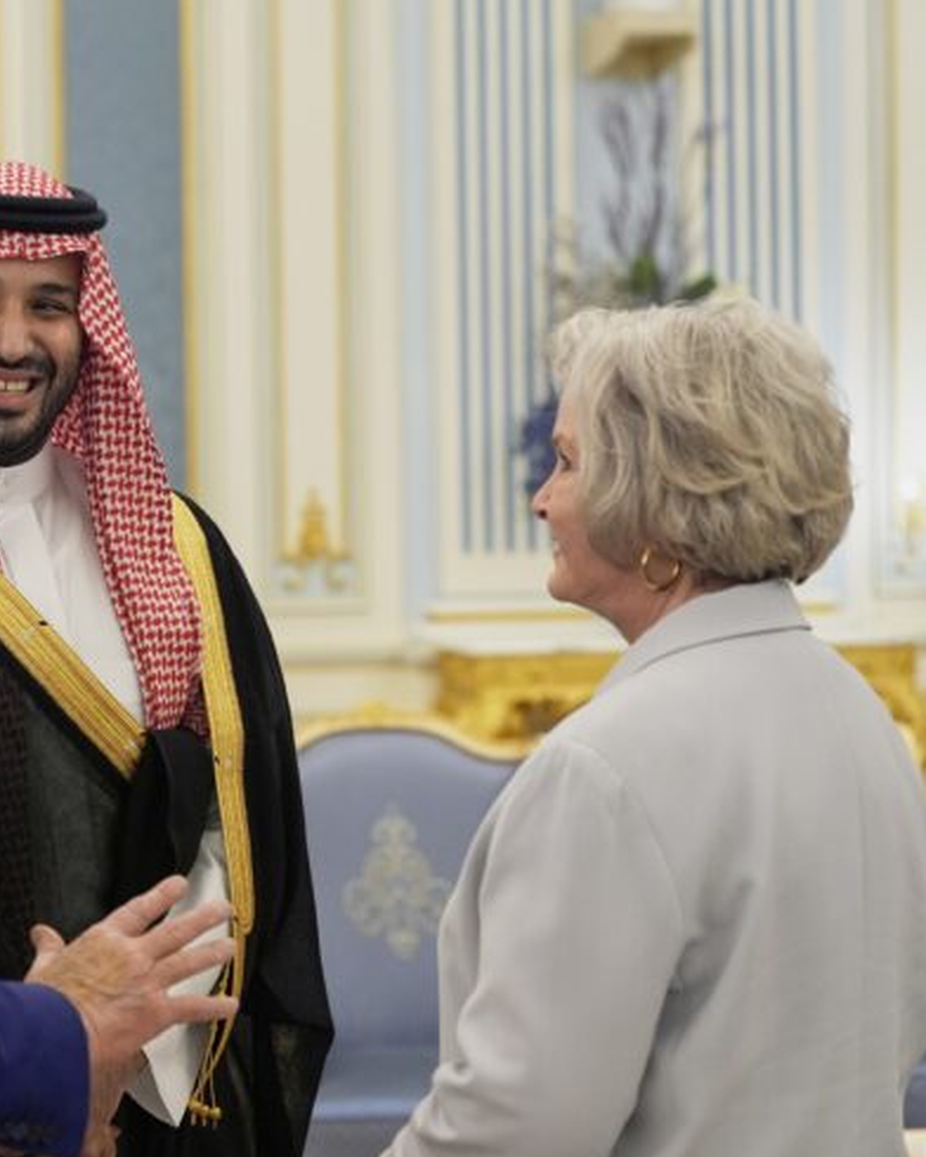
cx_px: 24
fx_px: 3529
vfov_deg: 18.6
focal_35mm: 103
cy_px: 597
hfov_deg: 14.7
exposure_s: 1/500
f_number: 3.5
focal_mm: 70
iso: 2500
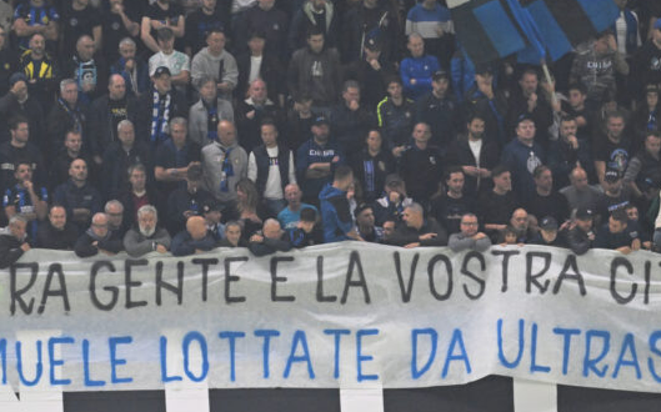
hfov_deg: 2.3
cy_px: 118
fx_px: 16348
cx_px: 277
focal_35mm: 908
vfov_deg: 1.4
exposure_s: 1/100
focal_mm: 460
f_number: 7.1
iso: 1600
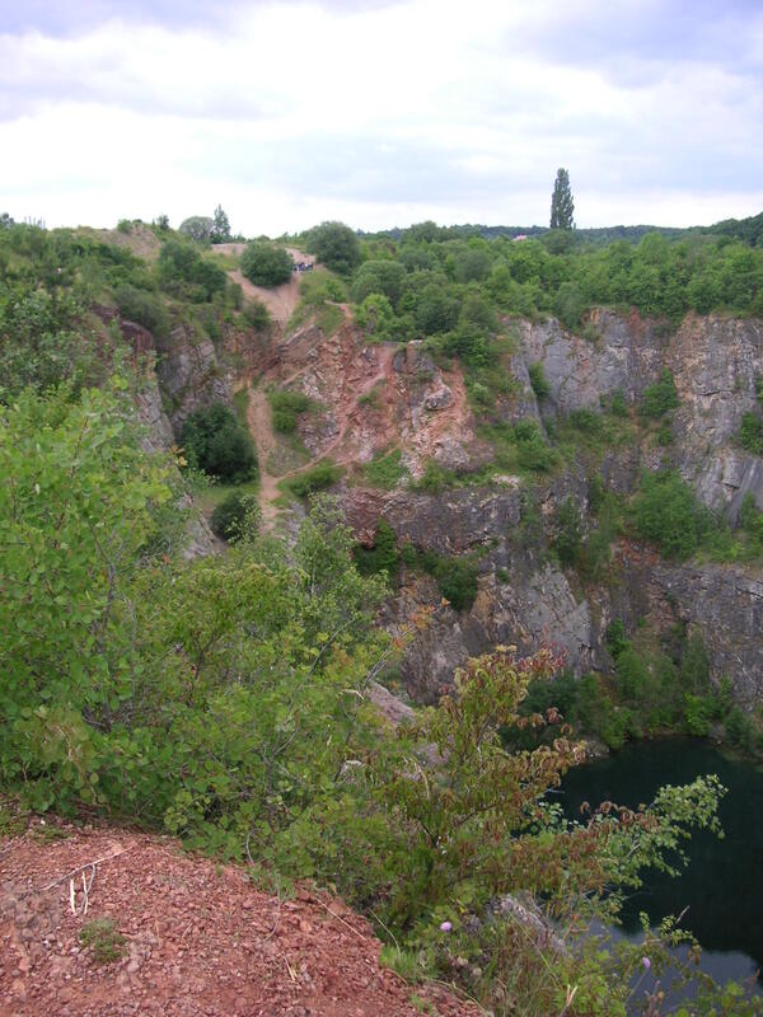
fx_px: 1087
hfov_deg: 38.7
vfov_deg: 50.1
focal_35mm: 37
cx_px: 382
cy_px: 508
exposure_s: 1/250
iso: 50
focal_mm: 6.1
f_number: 2.8
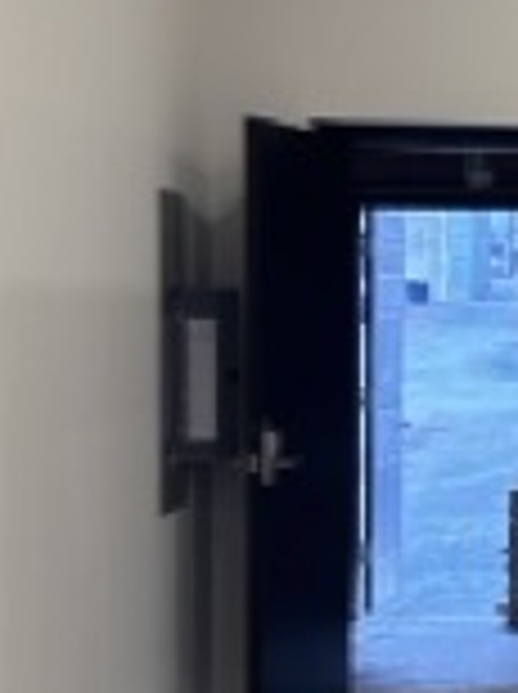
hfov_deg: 14.0
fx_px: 2001
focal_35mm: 100
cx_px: 743
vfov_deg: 19.6
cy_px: 450
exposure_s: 1/60
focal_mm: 6.86
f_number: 1.78
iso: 160
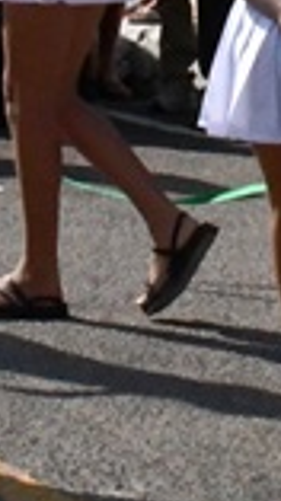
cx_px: 402
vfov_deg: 7.9
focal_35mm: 267
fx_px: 3546
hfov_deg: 4.5
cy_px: -321
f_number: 25
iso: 5000
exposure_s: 1/2500
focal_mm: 26
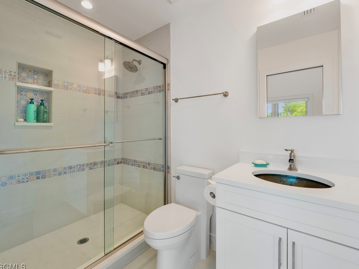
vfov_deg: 81.7
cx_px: 182
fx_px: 156
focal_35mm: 15
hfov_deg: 98.2
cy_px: 131
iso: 200
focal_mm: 7
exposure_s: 1/8
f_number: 7.1
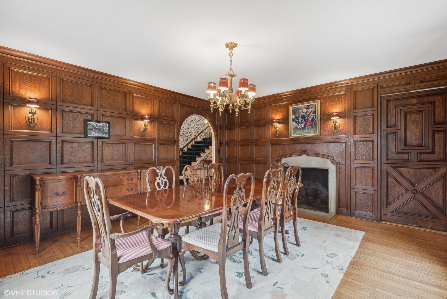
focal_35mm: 16
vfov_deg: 73.8
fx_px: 199
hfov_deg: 96.7
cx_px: 224
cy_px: 150
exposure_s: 1/2
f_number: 9
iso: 200
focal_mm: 16
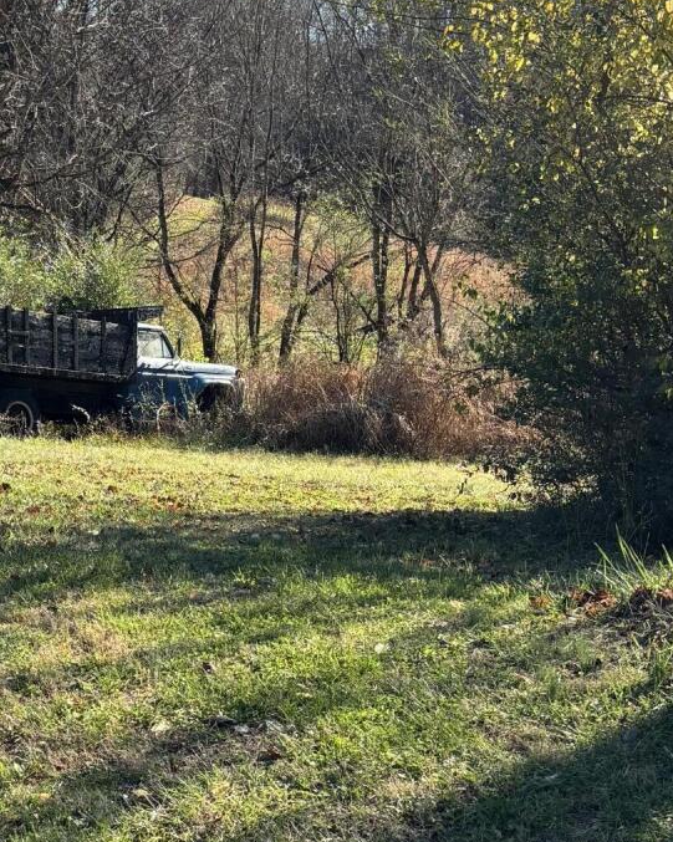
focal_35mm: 75
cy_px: 629
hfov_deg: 20.2
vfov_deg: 25.1
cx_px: 136
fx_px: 1869
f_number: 1.6
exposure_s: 1/1279
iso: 50
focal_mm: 5.96
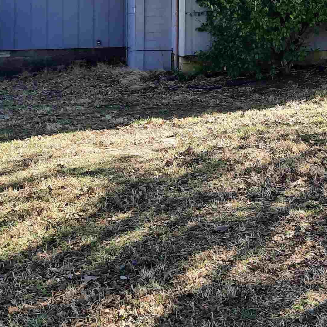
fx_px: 673
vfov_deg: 25.6
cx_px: 309
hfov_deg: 26.2
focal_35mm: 63
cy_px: -17
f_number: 2
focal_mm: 4.6
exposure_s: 1/176
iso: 32
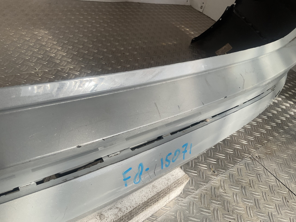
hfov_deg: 61.7
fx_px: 248
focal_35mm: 29
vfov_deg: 48.2
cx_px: 148
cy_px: 111
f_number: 1.8
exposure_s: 1/1121
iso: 16
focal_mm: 3
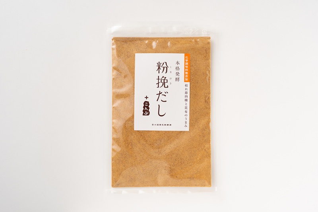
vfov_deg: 23.8
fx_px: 503
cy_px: 106
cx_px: 159
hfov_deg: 35.1
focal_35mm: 57
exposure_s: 1/320
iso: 250
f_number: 13
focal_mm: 57
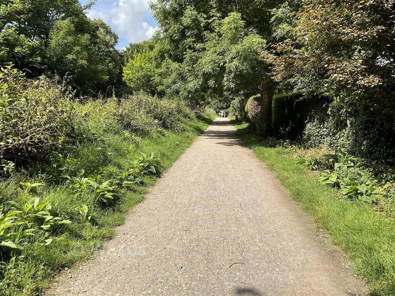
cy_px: 148
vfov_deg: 48.2
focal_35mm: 29
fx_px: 331
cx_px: 198
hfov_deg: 61.7
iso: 16
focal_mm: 3
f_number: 1.8
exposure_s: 1/1342
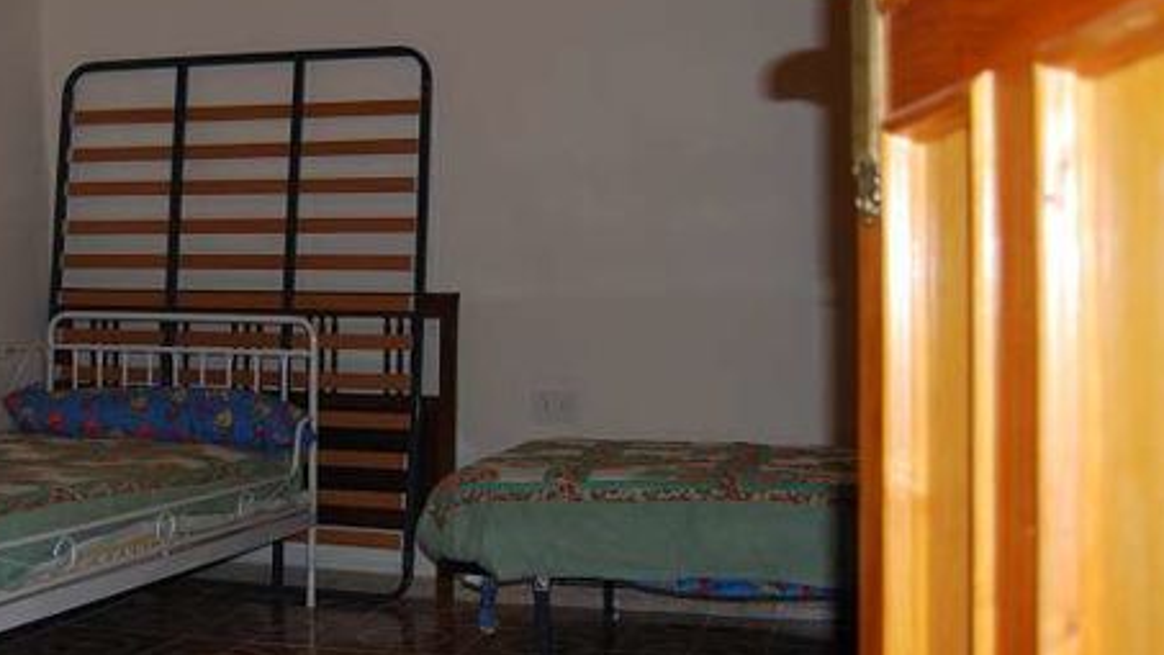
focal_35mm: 44
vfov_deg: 27.1
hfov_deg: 45.3
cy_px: 328
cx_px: 338
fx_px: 1358
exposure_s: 1/60
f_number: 3.5
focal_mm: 18
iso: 200
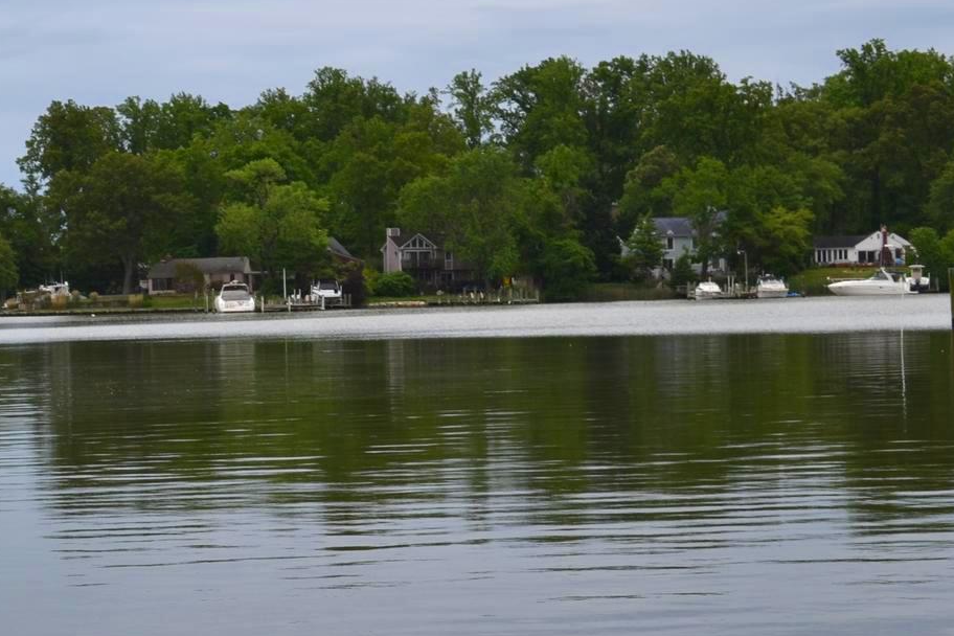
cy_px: 407
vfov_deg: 13.5
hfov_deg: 19.7
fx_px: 2676
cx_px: 26
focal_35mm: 101
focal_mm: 30
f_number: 8
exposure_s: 1/200
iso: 100
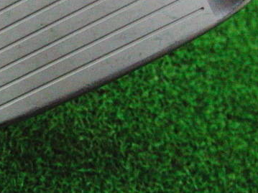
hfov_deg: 28.5
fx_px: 492
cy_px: 24
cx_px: 37
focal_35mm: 66
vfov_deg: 21.8
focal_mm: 6.42
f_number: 3.6
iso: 3200
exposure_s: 1/320
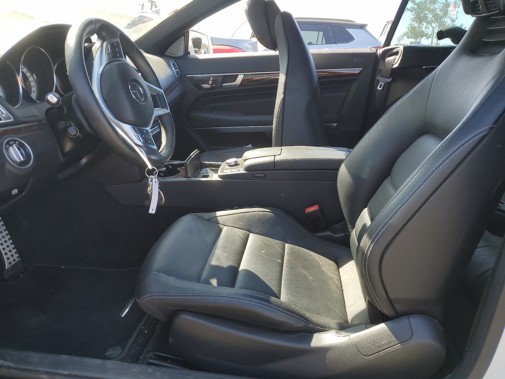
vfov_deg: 53.1
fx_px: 379
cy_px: 190
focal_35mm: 26
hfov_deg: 67.3
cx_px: 252
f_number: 1.5
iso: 50
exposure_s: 1/417
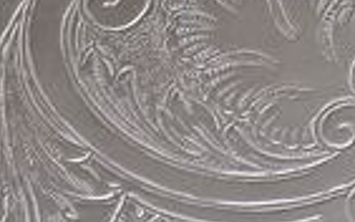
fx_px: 4486
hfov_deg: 4.4
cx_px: 802
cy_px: 412
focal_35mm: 464
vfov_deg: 2.8
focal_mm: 55
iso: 800
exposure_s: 1/125
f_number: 16
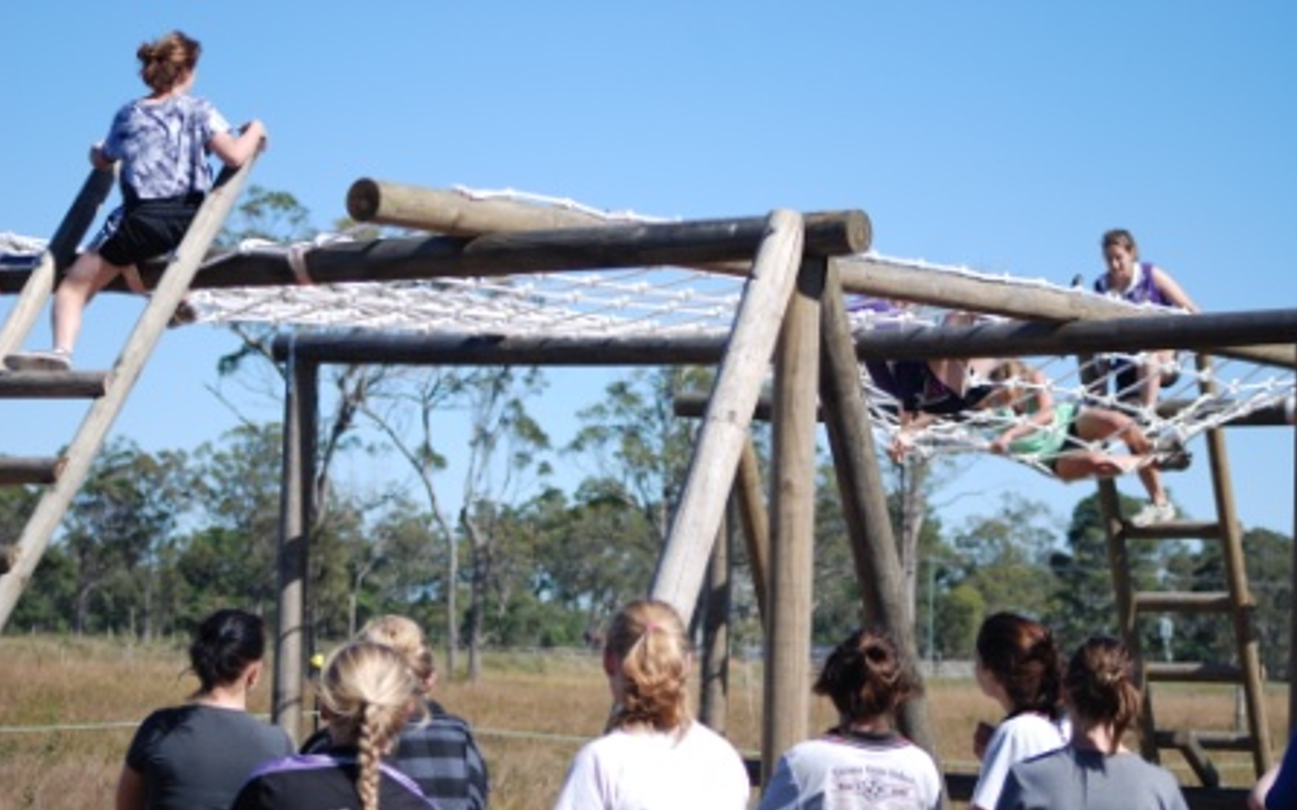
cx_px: 647
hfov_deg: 19.3
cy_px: 388
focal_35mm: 108
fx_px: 3817
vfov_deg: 12.1
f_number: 5.6
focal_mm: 70
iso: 100
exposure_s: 1/500
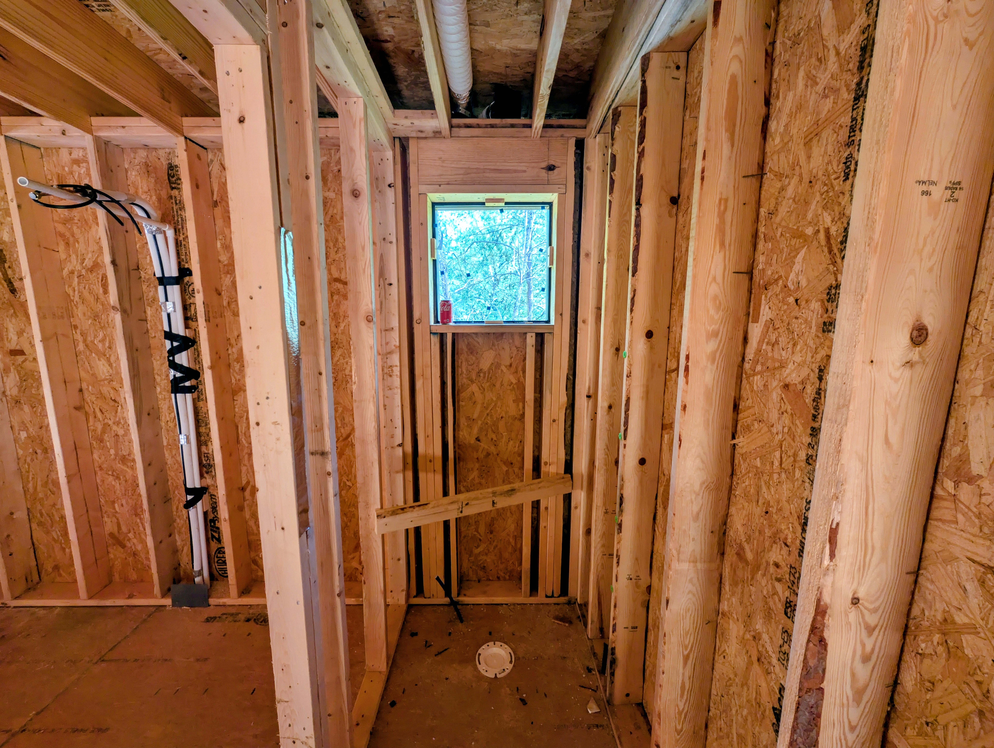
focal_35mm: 12
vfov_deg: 94.6
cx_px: 497
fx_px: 345
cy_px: 374
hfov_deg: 110.5
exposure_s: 1/145
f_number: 1.7
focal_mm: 2.02
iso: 89
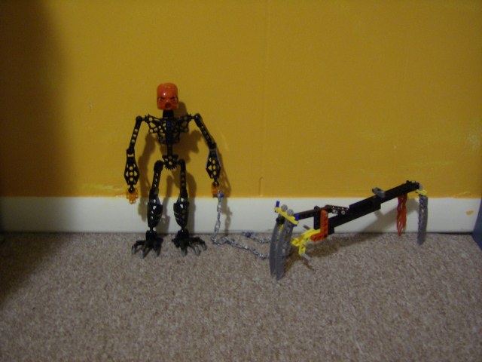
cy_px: 181
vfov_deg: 39.7
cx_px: 241
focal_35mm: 36
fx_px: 501
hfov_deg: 51.4
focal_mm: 6
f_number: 2.8
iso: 200
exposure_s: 1/7.35
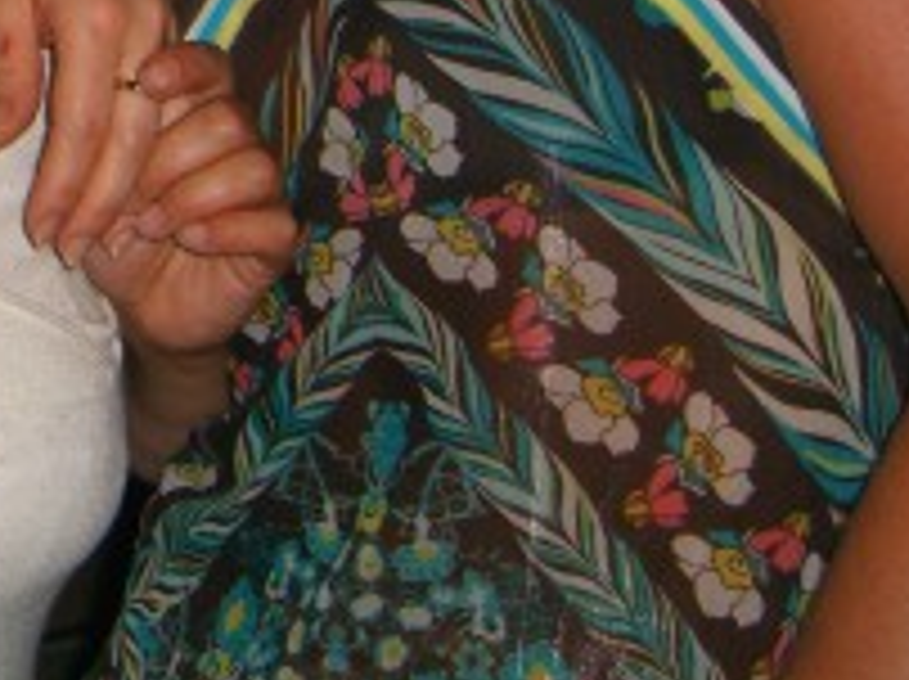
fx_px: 2964
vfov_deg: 12.5
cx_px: -302
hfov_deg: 16.4
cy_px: -302
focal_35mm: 113
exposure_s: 1/60
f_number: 2.8
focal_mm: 7.9
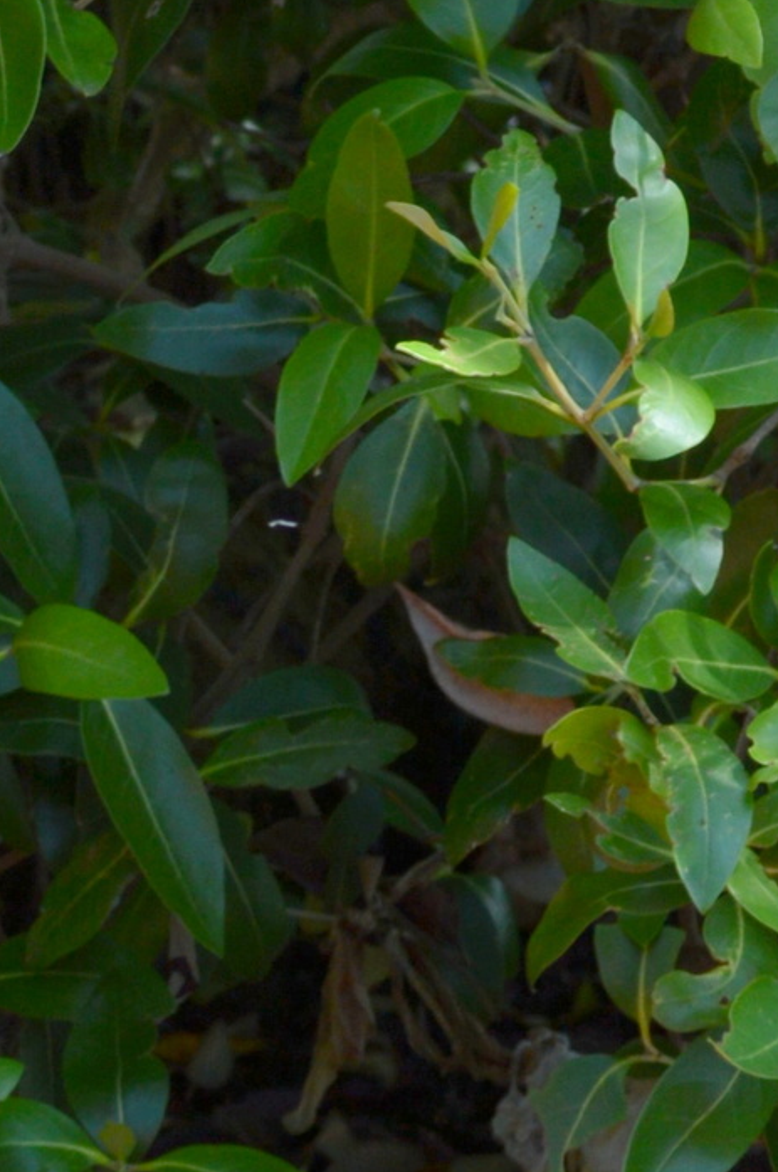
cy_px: 192
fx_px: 8416
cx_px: -783
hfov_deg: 5.2
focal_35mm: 259
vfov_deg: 7.9
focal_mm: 32
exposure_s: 1/160
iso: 100
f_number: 6.3
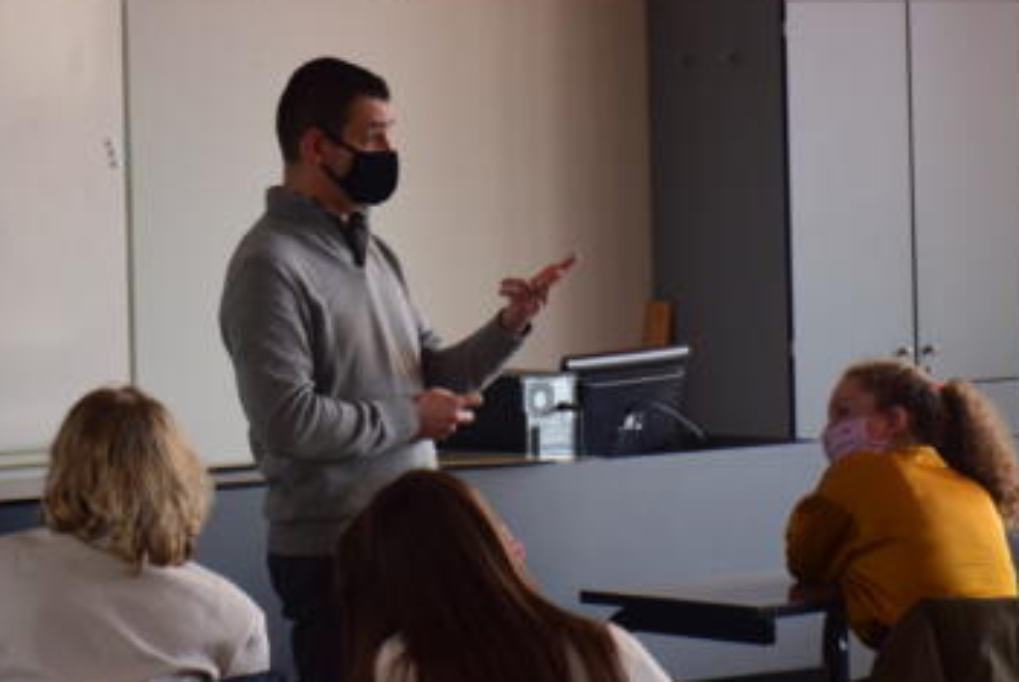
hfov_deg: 14.5
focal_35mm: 141
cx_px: 415
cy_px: 209
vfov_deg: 9.7
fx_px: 3996
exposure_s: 1/100
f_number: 5
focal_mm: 66
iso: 1100
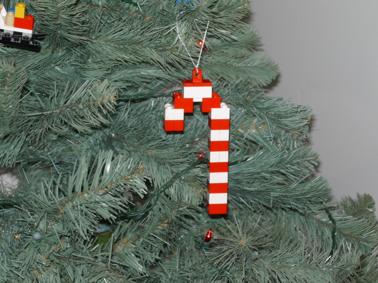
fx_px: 1103
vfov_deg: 14.6
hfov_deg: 19.4
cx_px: 189
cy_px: 142
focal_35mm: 101
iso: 100
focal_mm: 16.3
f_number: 5.7
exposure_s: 1/50
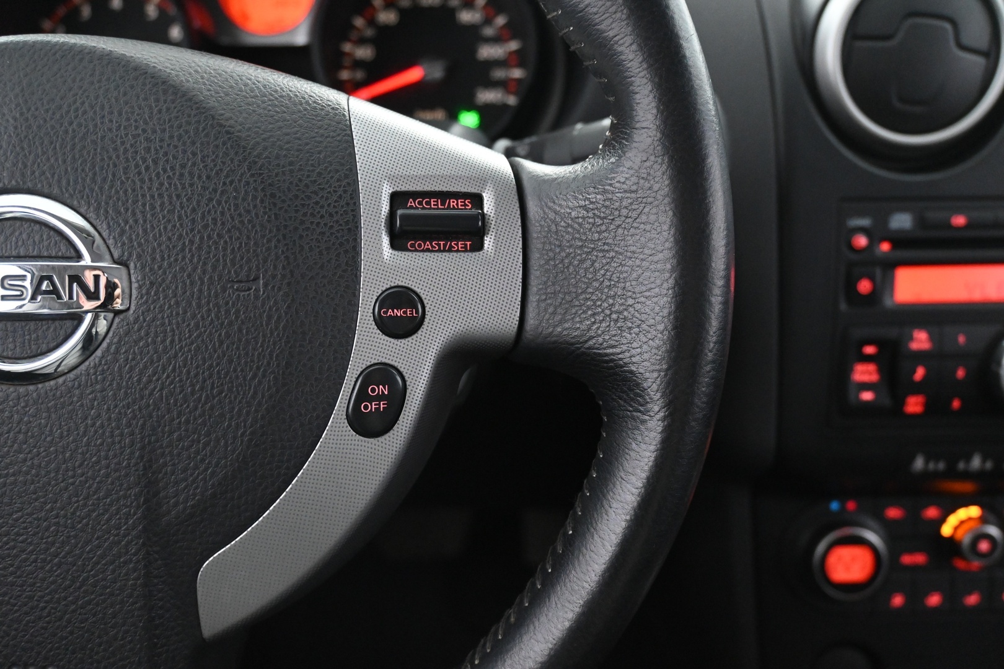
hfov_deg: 57.2
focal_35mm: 33
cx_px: 502
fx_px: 920
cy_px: 334
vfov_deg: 40.0
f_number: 4
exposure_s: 1/40
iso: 4500
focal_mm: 22
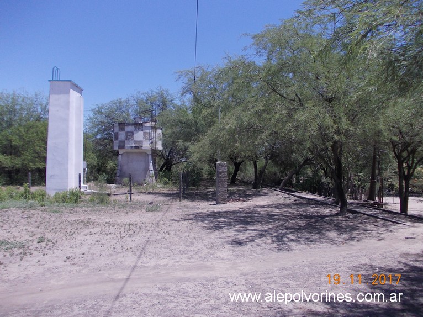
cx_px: 212
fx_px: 342
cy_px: 158
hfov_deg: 63.5
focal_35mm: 28
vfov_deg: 49.7
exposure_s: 1/400
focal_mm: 4
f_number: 5.4
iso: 80
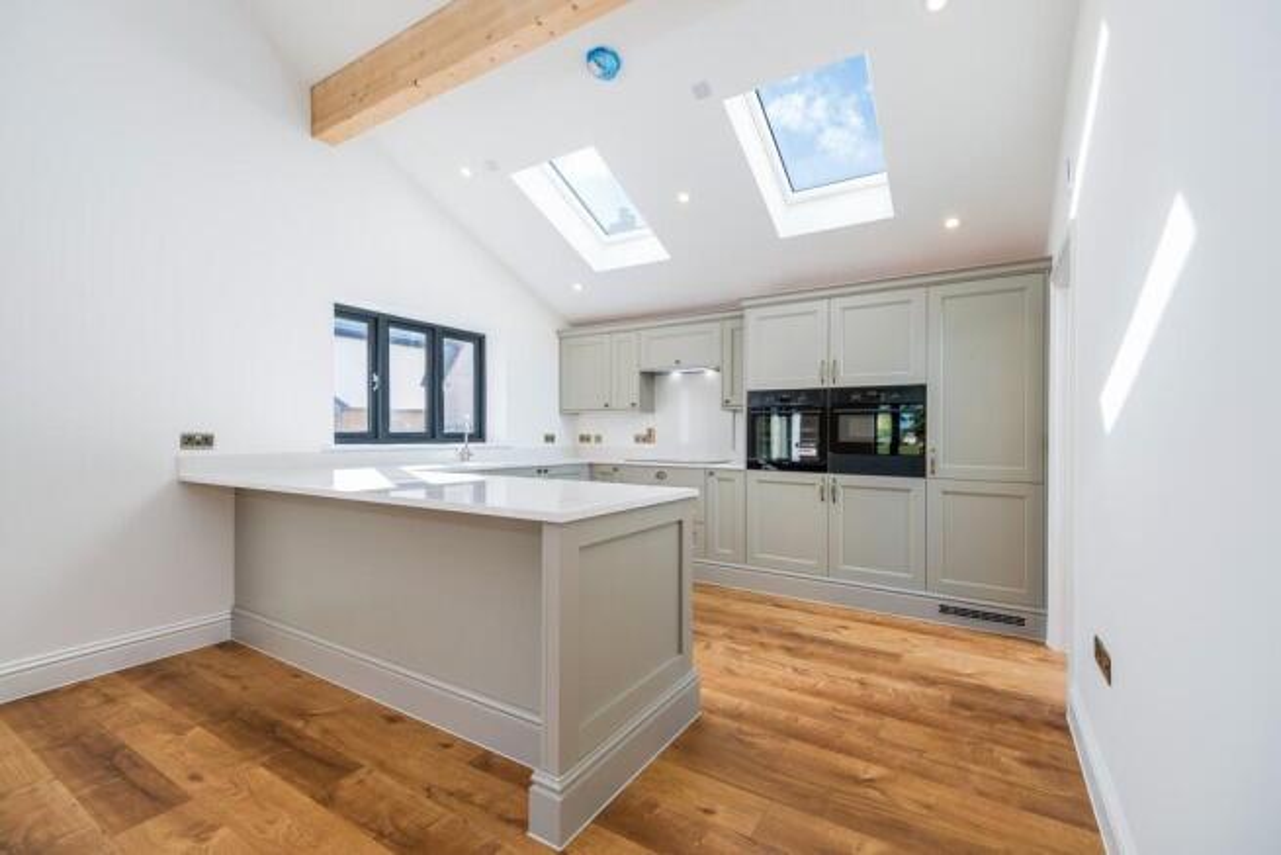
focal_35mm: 15
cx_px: 640
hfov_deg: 100.4
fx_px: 534
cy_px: 428
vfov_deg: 77.4
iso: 160
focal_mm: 9.9
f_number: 7.1
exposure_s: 1/60
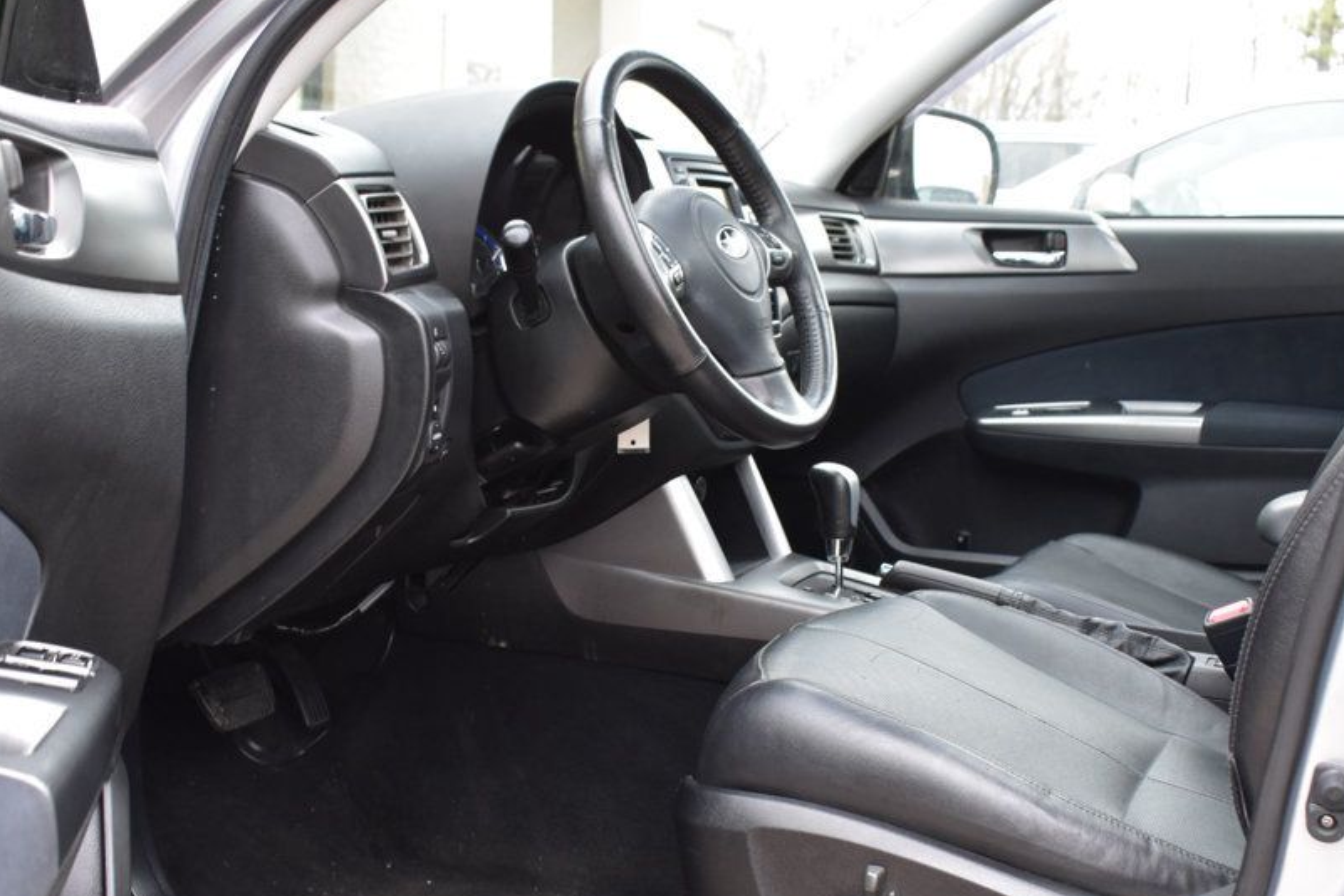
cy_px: 527
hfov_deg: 42.7
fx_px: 1717
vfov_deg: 29.2
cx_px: 664
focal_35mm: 46
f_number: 6.3
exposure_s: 1/15
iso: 900
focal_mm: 24
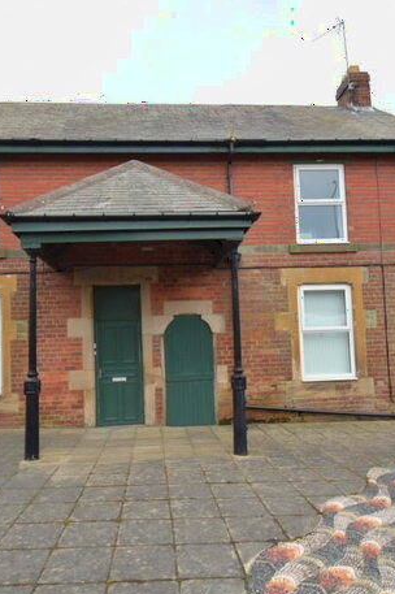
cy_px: 301
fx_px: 379
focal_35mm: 23
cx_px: 177
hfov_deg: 54.9
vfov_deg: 76.1
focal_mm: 10
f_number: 5.6
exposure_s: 1/125
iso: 100
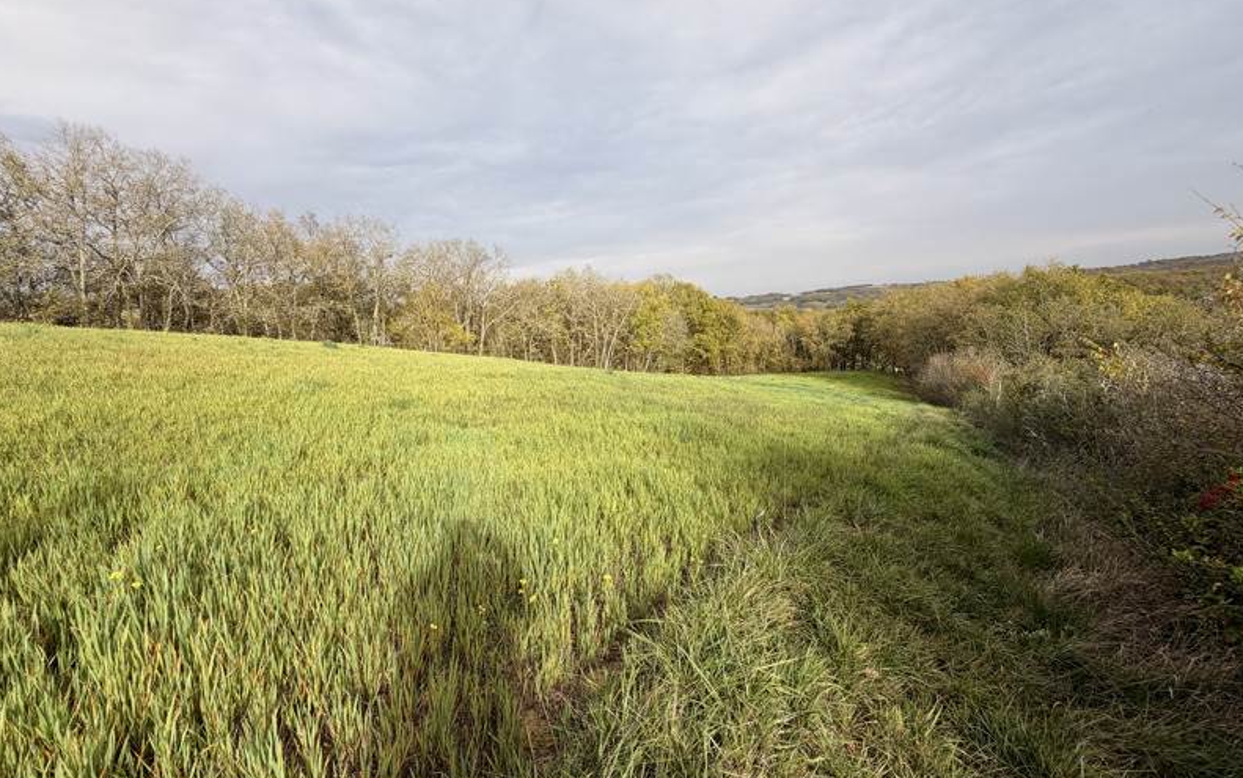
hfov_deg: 101.4
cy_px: 360
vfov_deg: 74.7
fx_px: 508
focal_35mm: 15
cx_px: 621
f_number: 2.2
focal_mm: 2.22
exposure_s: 1/522
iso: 40
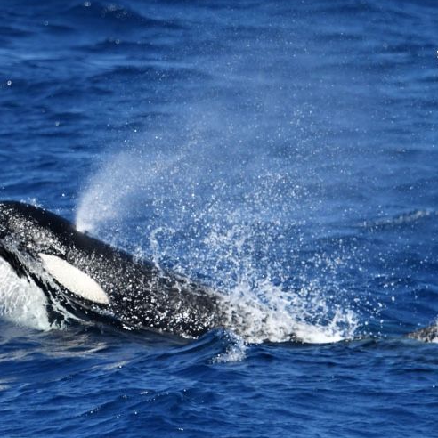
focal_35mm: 829
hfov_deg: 2.1
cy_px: 220
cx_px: 212
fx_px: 11867
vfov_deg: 2.1
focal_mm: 600
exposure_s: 1/8000
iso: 1250
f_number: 6.3
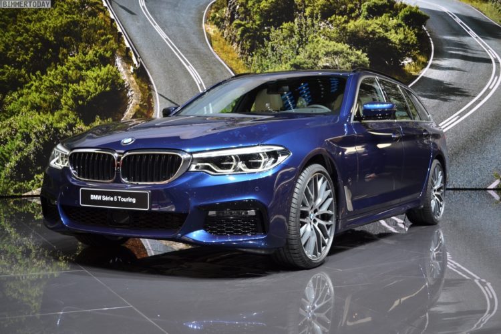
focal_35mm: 51
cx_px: 250
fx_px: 710
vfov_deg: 26.5
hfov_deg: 38.9
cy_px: 167
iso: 400
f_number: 5.6
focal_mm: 34
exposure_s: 1/125
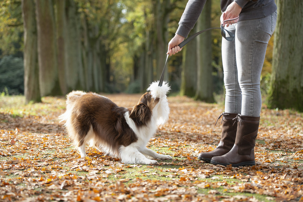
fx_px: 589
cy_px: 101
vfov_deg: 19.5
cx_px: 152
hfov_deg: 28.8
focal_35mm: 70
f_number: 3.2
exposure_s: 1/500
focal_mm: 70
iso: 400
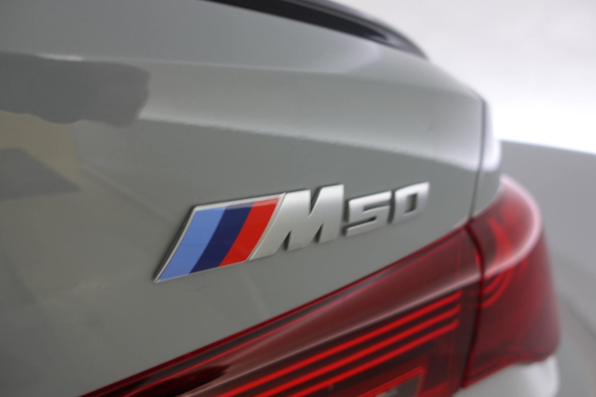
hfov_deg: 73.7
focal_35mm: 24
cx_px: 298
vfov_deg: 53.1
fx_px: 397
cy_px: 198
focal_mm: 9.4
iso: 125
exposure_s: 1/30
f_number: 1.8
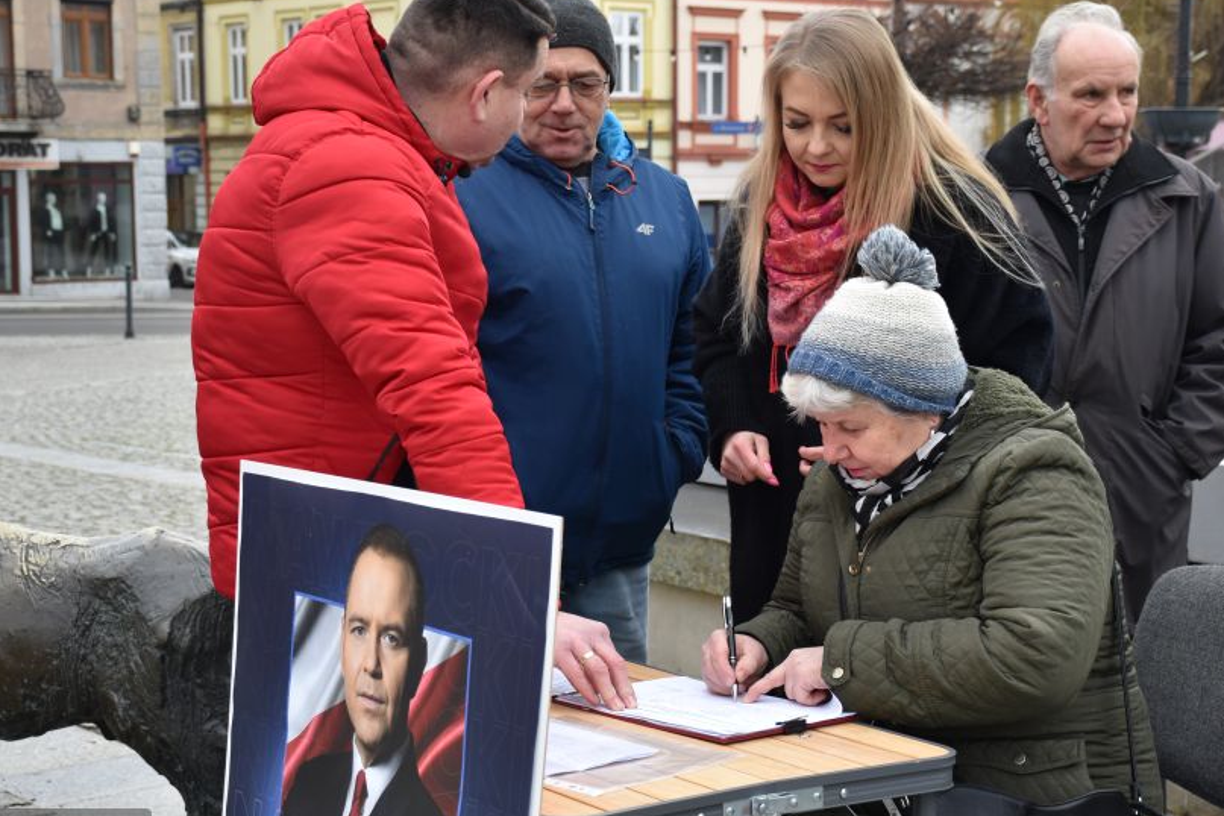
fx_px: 2265
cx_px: 604
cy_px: 401
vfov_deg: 20.4
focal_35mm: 67
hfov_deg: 30.2
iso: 400
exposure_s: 1/100
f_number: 5
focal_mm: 35
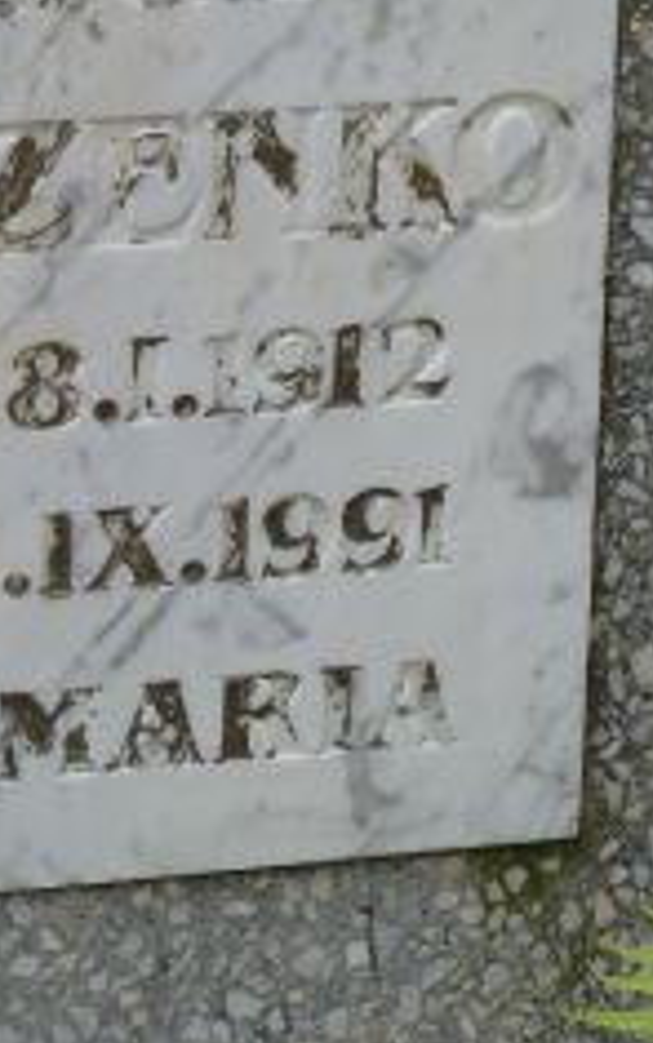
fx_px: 6830
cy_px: 280
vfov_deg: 8.7
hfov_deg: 5.5
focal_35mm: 240
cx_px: -22
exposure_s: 1/100
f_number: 4.4
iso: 80
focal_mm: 18.2
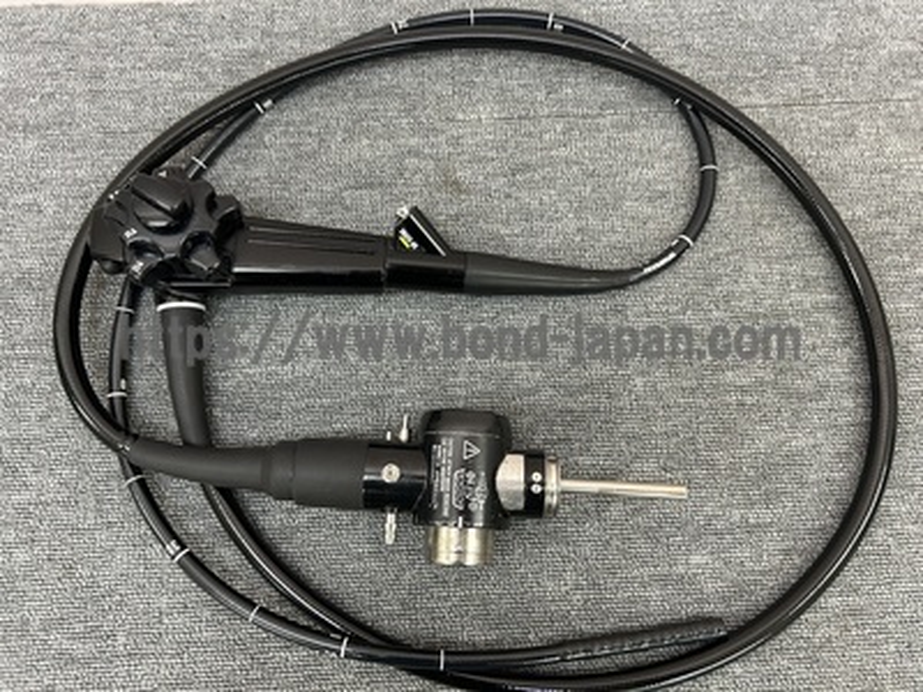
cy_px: 346
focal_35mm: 26
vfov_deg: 53.1
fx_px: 693
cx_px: 462
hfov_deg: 67.3
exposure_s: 1/60
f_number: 1.5
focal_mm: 5.7
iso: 64
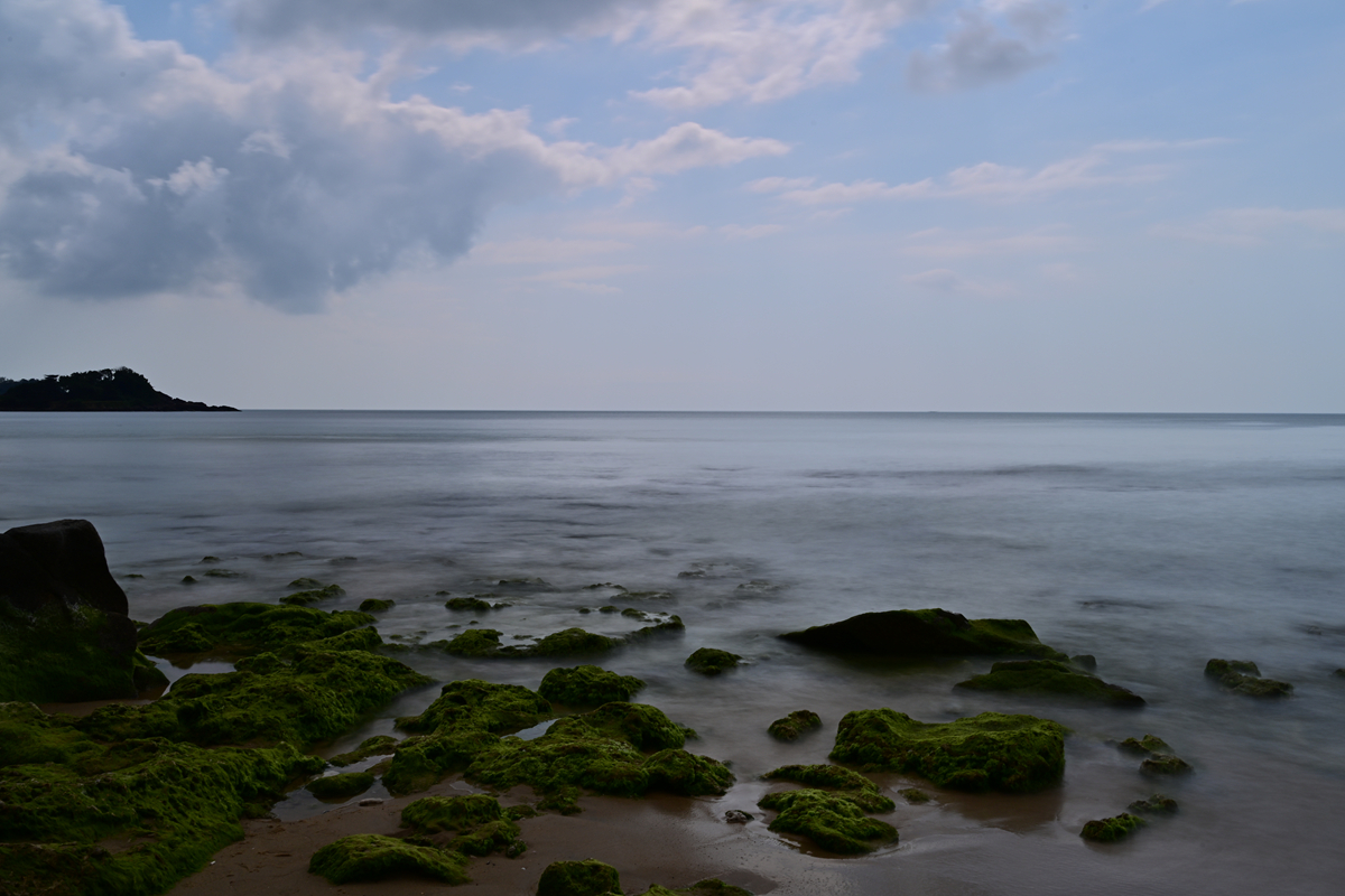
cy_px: 448
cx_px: 672
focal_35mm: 32
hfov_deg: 59.5
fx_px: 1177
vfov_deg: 41.7
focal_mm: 31.5
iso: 64
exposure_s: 5
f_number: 18
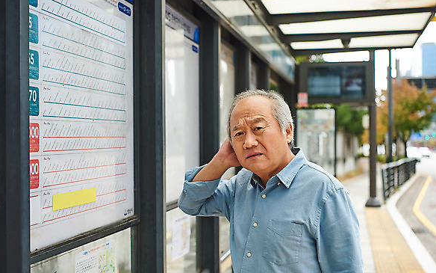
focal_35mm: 46
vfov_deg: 28.0
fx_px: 547
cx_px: 215
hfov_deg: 43.5
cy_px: 147
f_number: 2.8
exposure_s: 1/1600
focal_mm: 44
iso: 320
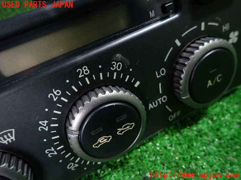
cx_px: 120
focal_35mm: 25
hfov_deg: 69.4
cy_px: 90
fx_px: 174
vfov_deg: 54.9
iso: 320
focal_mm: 4.5
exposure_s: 1/30
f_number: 2
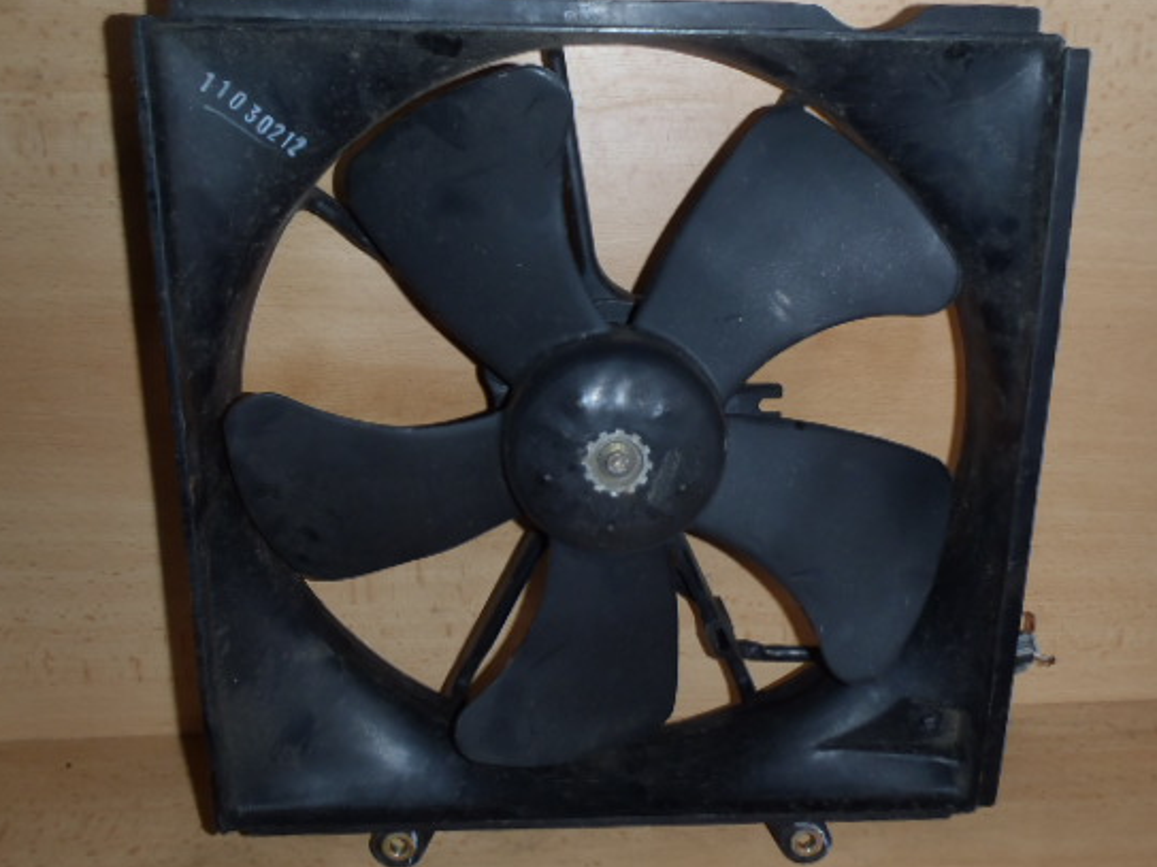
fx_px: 1103
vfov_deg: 42.9
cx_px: 633
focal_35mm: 33
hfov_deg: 55.3
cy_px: 413
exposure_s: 1/30
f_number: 3.9
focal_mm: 5
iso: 100
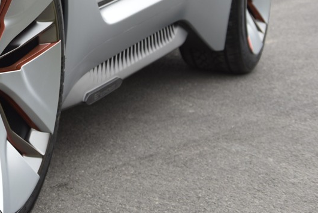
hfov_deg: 13.6
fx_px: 1176
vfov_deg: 10.0
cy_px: -119
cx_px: -271
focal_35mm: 133
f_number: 4.5
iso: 125
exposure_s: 1/400
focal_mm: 32
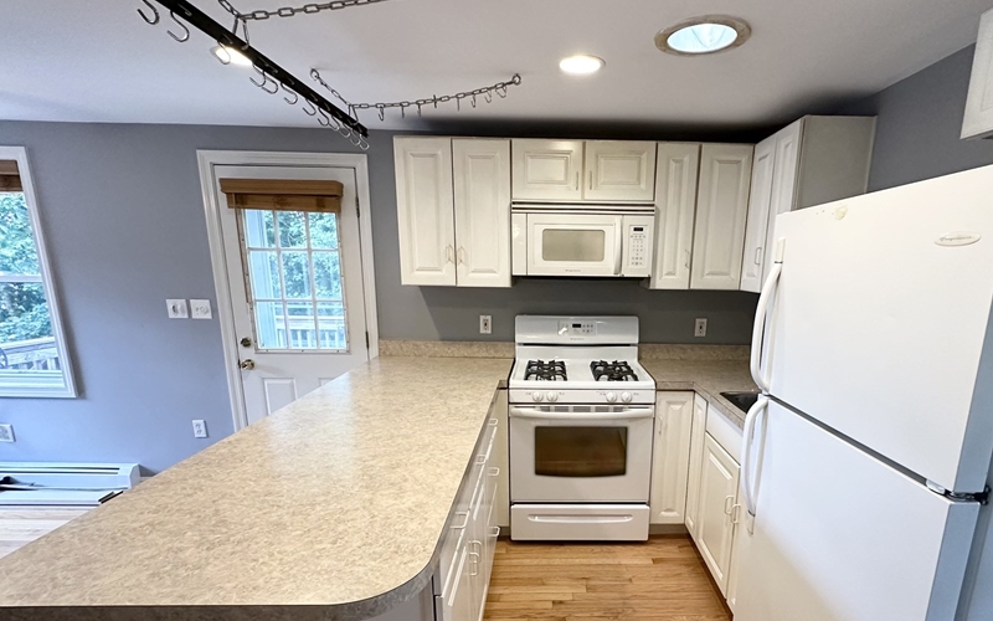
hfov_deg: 87.5
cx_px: 560
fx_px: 514
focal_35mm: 19
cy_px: 389
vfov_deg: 61.4
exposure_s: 1/120
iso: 250
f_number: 2.2
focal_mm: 2.22
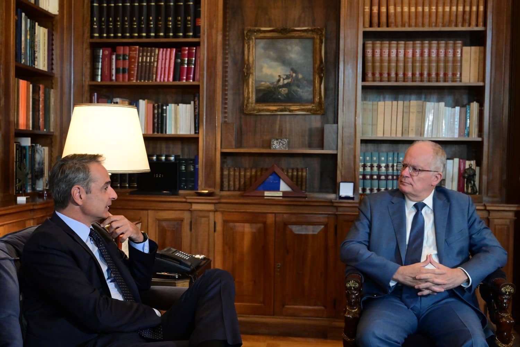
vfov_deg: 31.9
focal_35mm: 42
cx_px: 260
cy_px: 174
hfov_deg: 46.4
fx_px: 607
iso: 8000
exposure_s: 1/250
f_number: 5
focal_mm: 42
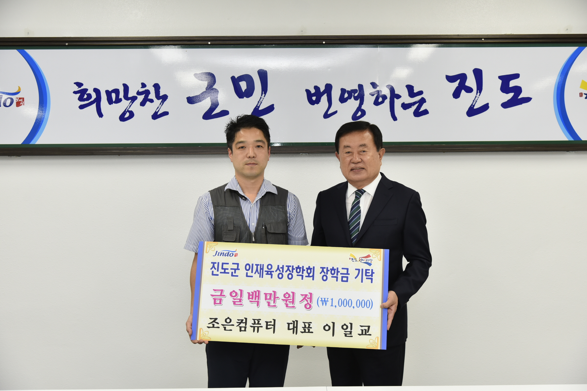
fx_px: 815
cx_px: 294
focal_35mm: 50
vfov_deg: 27.0
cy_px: 196
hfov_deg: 39.6
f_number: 4.5
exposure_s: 1/125
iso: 640
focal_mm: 50
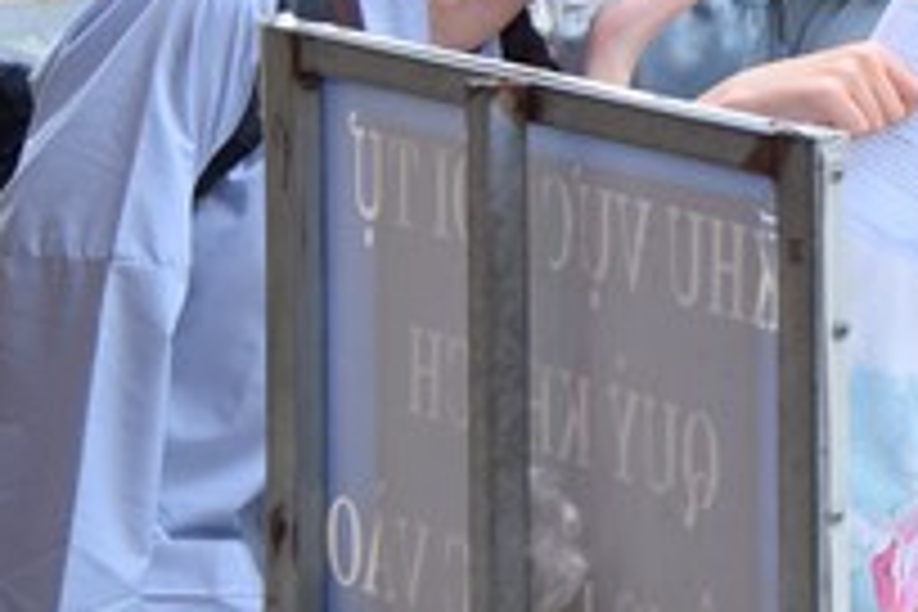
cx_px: 1440
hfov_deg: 10.7
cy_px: 43
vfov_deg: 7.4
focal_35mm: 185
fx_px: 4717
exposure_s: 1/125
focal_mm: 58
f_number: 5.6
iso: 125
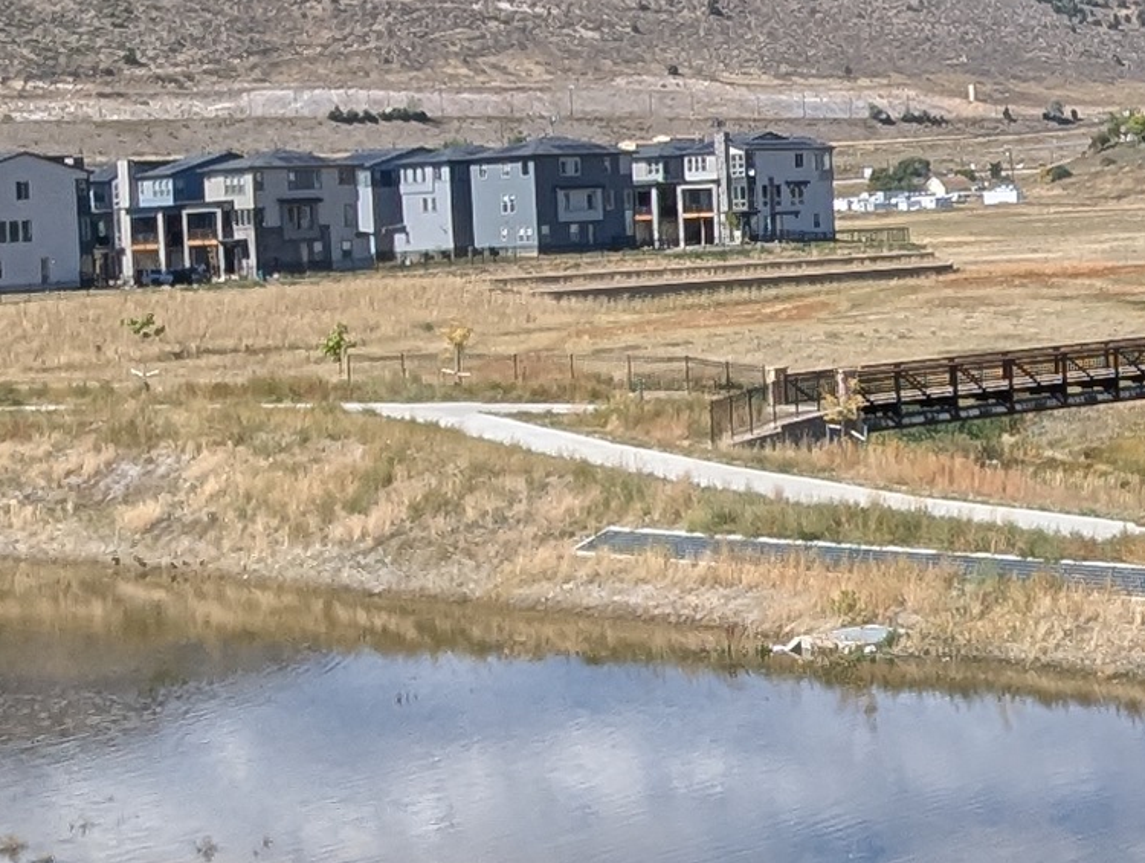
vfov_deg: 17.0
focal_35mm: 87
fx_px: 2882
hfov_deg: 21.6
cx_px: 1154
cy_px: 302
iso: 48
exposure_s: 1/1603
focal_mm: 2.35
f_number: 2.2
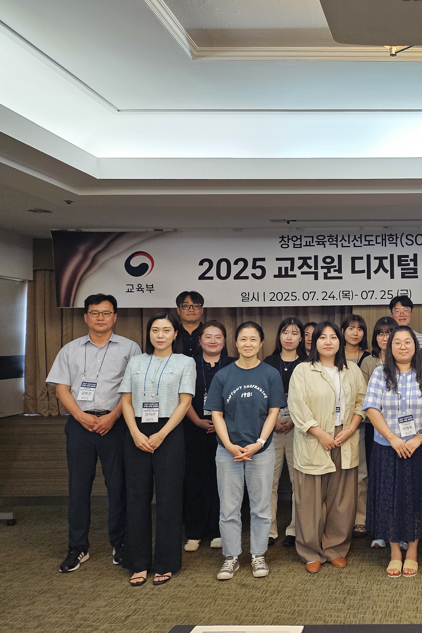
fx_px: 598
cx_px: 416
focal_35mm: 34
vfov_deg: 55.8
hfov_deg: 35.4
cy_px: 314
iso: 320
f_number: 1.8
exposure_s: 1/120
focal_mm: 5
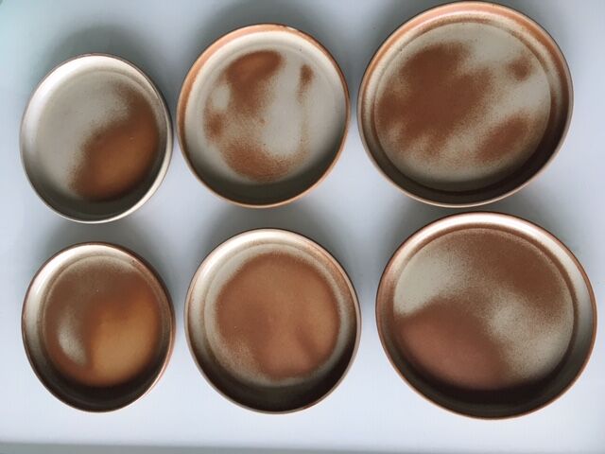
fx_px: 507
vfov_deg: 48.2
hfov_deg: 61.7
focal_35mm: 29
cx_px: 302
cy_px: 227
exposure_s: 1/33
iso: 40
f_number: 2.2
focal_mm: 4.15
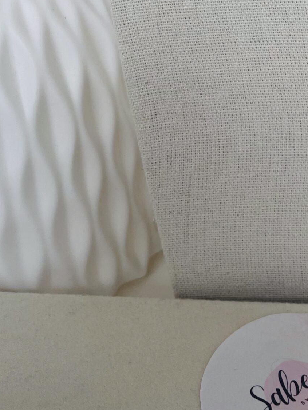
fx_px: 700
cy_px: -45
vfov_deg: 29.4
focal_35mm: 59
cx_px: 296
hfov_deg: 23.9
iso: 40
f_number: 1.6
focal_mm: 4.2
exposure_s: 1/179
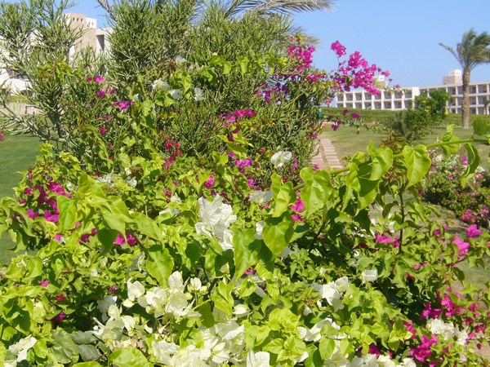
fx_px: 849
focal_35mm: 60
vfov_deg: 24.4
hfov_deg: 32.2
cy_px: 184
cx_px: 245
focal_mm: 9.9
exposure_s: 1/200
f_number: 7.3
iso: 80
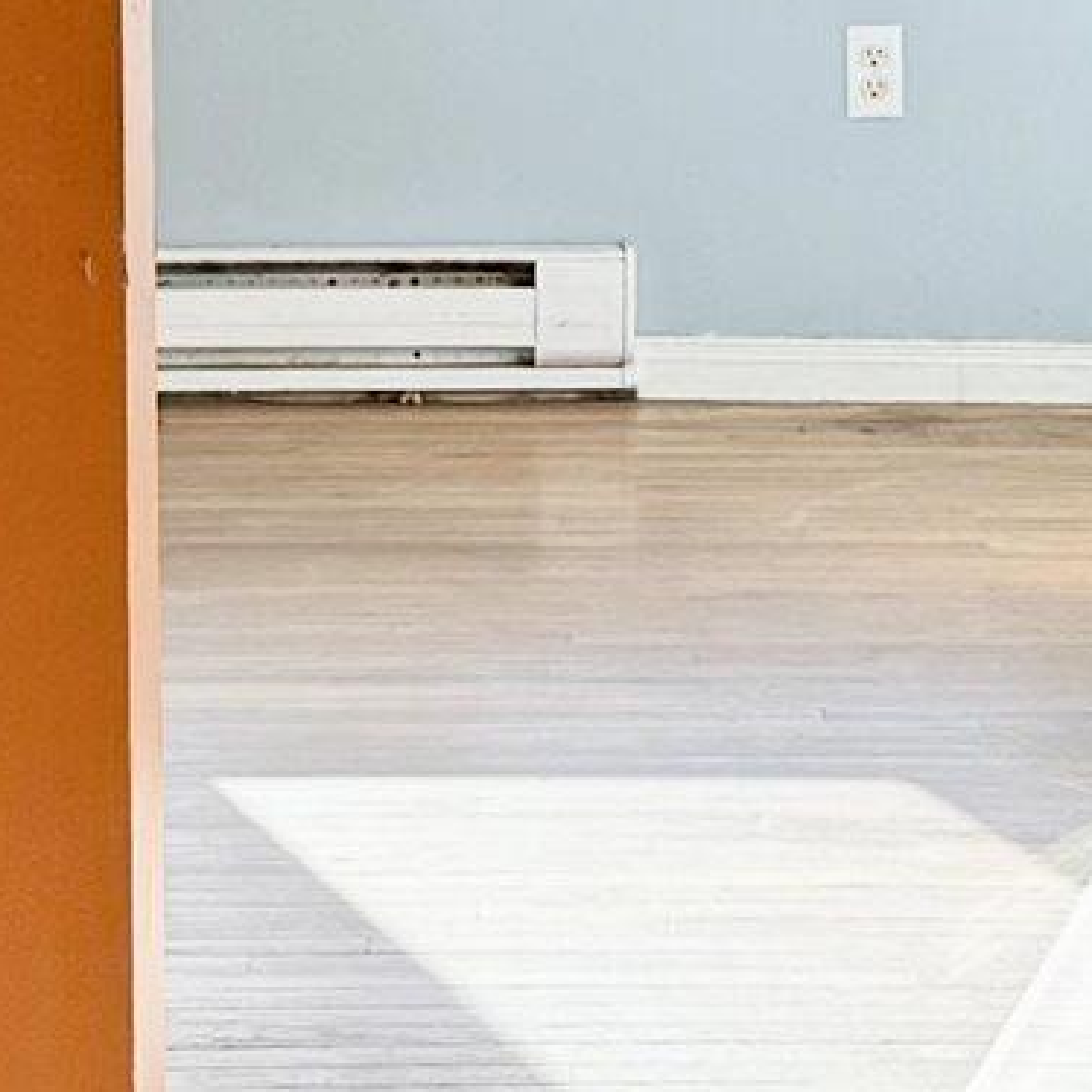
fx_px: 6210
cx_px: 685
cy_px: 23
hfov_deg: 10.0
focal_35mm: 174
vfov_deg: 10.0
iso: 100
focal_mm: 6.76
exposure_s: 1/765
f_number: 1.78
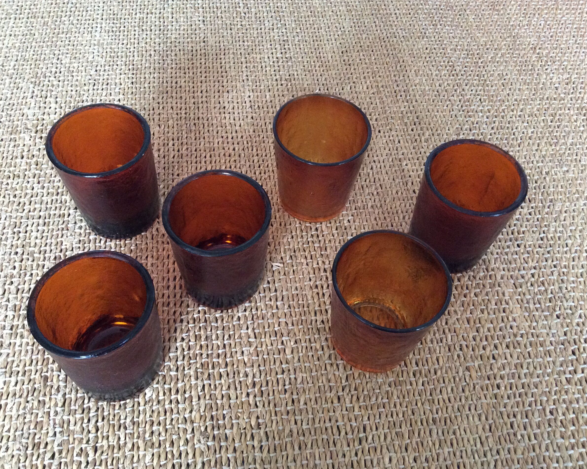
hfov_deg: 52.8
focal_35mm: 34
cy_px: 234
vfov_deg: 43.4
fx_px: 591
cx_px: 292
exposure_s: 1/17
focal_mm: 3.3
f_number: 2.4
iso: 250
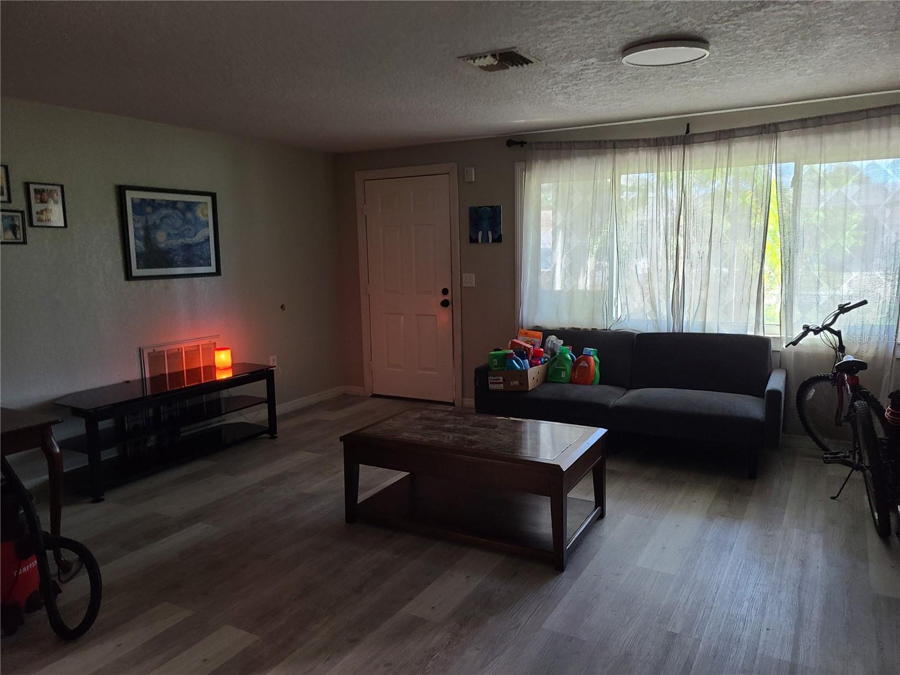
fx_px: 676
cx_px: 450
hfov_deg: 67.3
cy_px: 338
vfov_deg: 53.1
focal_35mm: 26
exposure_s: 1/60
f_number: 1.8
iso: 250
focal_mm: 5.4
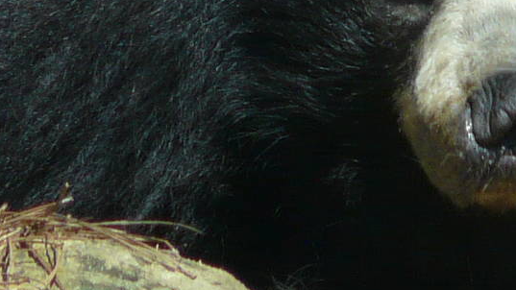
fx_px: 31810
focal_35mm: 2325
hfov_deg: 0.9
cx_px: 581
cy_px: 10
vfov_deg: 0.5
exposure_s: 1/100
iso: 100
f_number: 4
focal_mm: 73.7
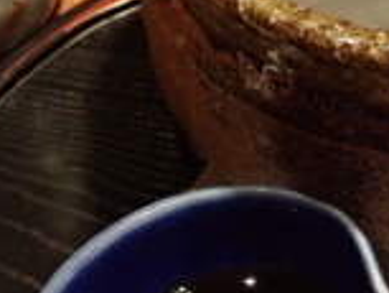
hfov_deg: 12.8
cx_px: 491
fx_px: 1676
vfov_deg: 10.0
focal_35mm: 149
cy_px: 194
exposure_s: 1/25
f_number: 2.7
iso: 800
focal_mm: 6.86
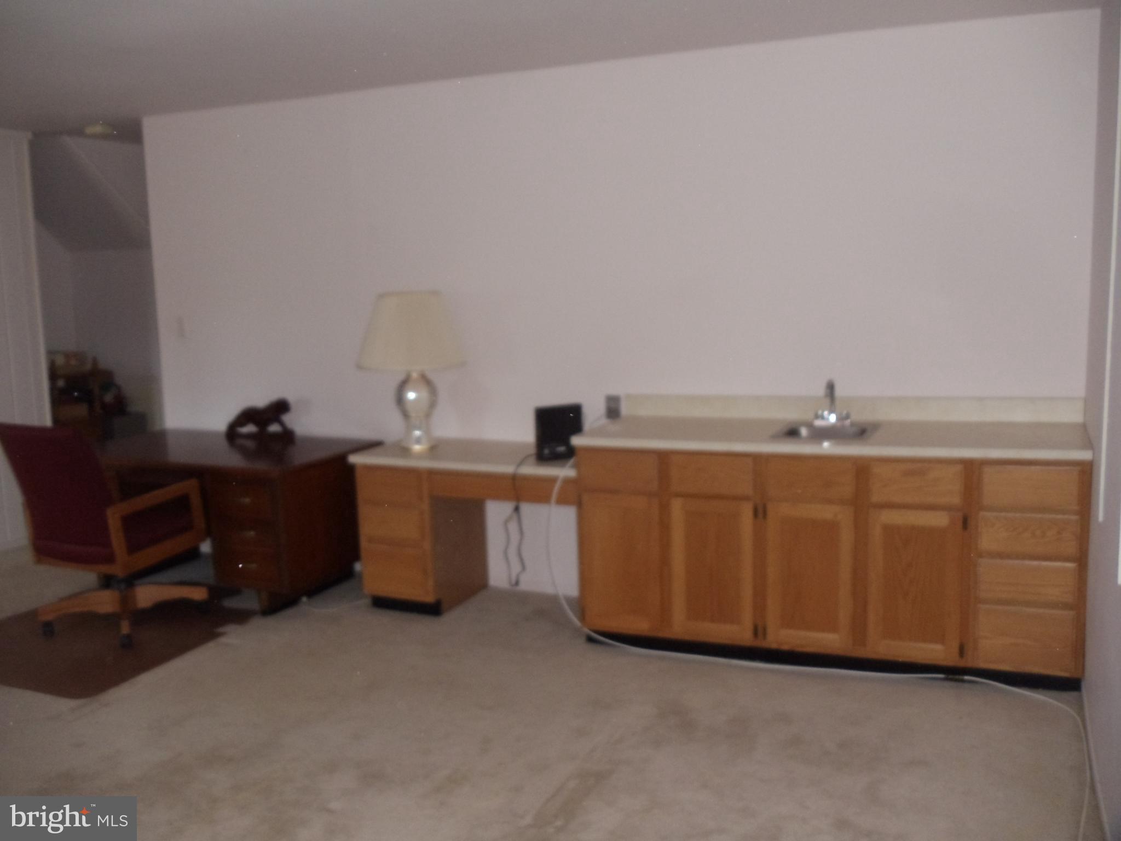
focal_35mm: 44
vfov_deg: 32.9
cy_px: 420
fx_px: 1425
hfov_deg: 42.9
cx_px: 560
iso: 200
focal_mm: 6
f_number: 3.5
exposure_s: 1/30
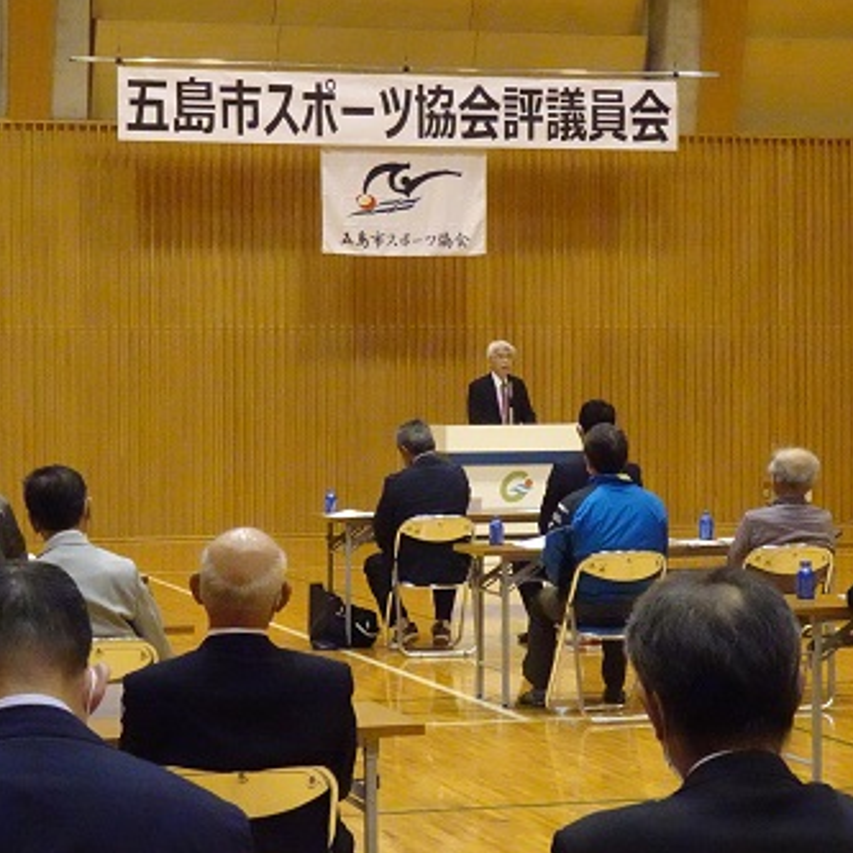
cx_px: 446
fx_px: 2760
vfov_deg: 17.6
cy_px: 426
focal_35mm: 99
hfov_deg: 17.6
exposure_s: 1/80
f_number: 5
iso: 3200
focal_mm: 13.05
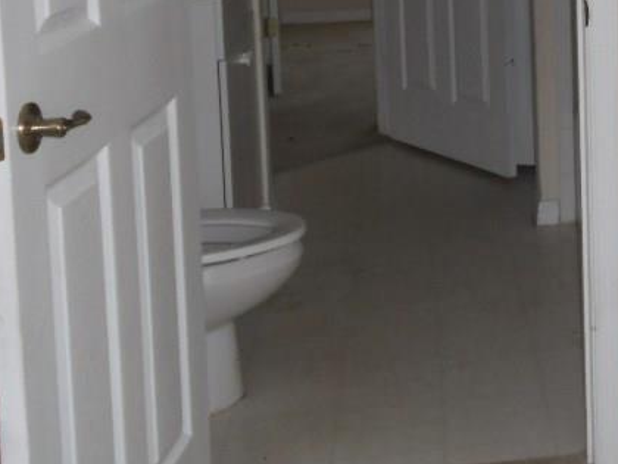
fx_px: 1393
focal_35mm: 78
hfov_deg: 23.5
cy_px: -52
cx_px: 678
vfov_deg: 18.2
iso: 200
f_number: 3.5
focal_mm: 5.8
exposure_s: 1/25
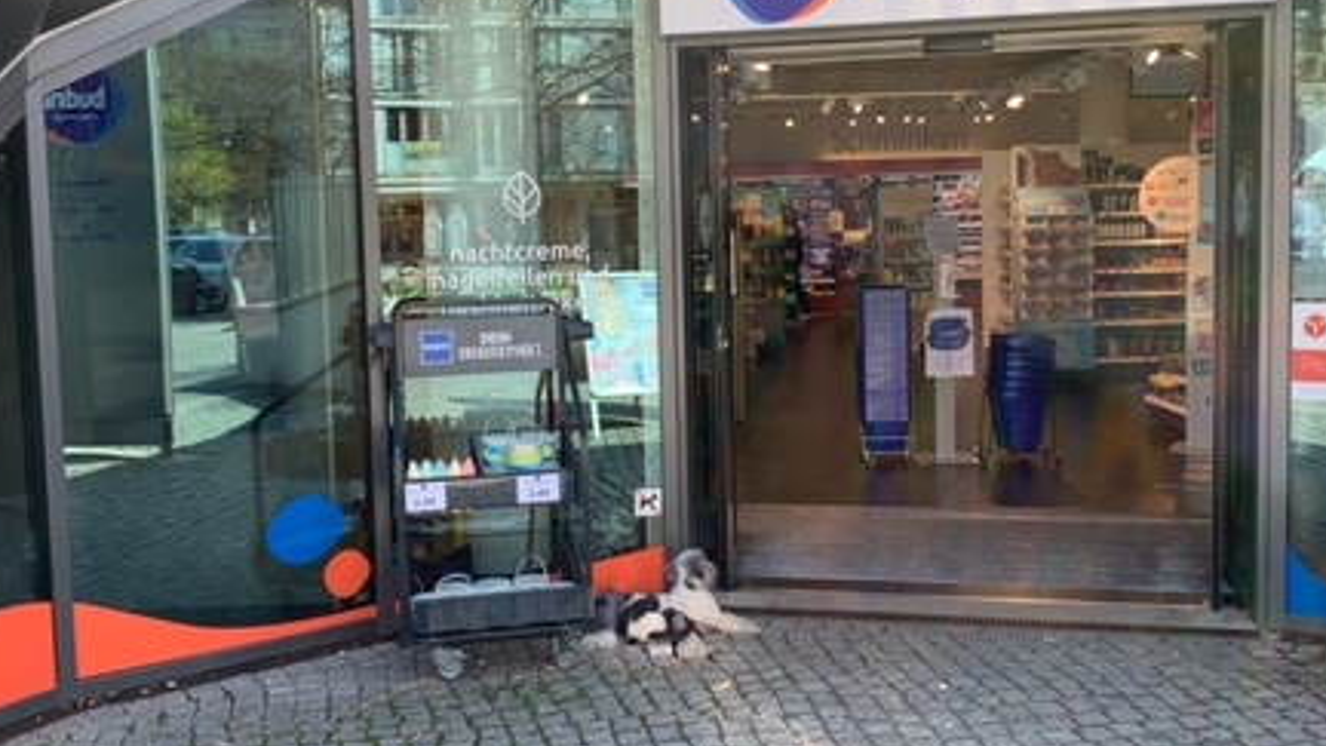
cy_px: 347
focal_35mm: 42
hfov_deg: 48.3
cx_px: 688
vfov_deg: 28.3
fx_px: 1477
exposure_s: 1/284
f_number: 1.8
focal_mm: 4.25
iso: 25
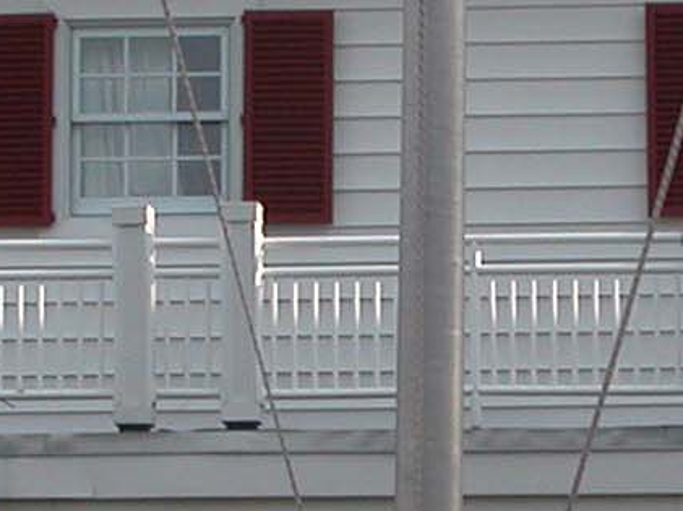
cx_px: 423
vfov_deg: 7.0
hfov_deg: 9.3
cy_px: 389
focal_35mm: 213
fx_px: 4199
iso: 100
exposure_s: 1/254
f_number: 5.6
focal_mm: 8.9
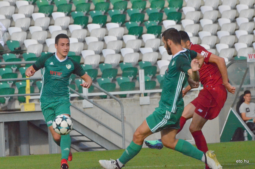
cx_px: 128
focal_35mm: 450
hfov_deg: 4.6
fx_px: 3181
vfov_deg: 3.0
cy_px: 84
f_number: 11
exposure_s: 1/8000
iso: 6400
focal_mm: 300
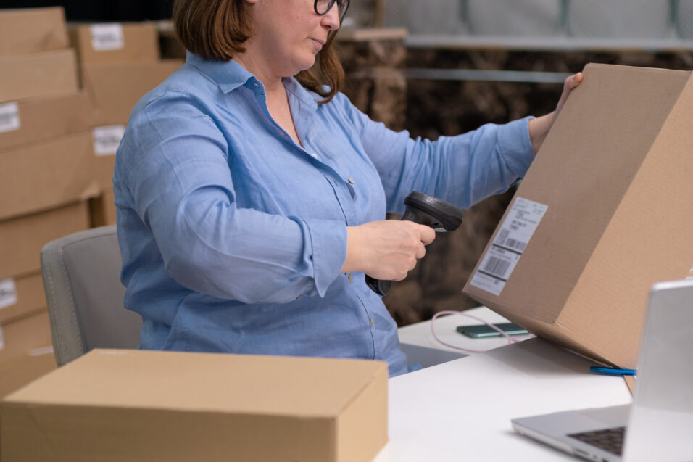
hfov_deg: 22.6
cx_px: 325
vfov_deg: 15.2
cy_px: 232
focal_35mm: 90
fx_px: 1732
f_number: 1.8
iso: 400
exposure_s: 1/160
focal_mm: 56
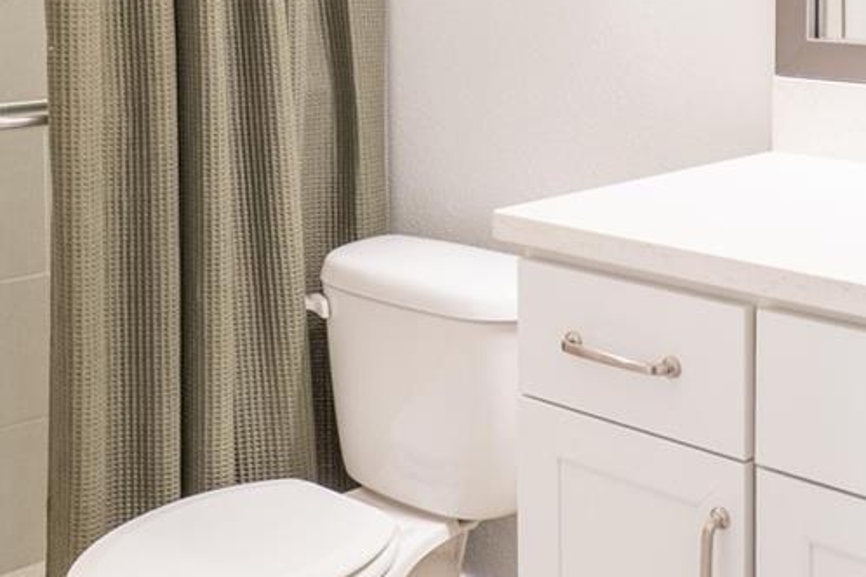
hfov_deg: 32.8
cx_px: 487
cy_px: -12
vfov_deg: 21.4
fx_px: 1467
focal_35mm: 61
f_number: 6.3
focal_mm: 19
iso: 800
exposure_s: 1/80
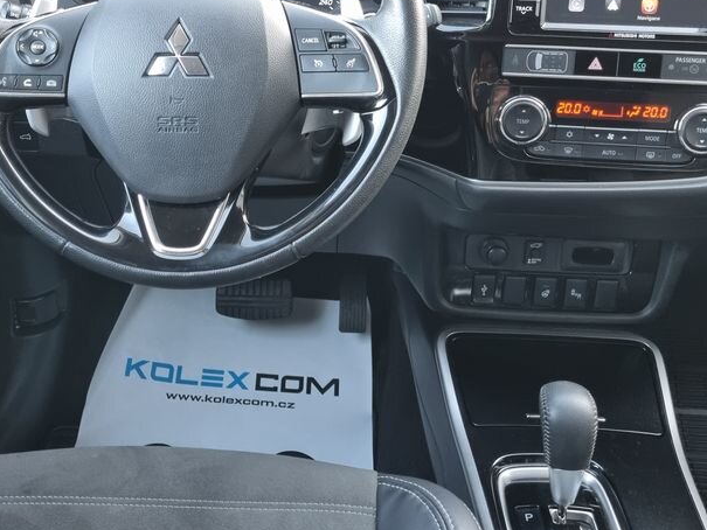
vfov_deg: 32.8
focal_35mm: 44
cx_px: 278
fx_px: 899
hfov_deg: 42.7
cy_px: 207
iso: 250
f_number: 1.8
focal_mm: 5.4
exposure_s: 1/50
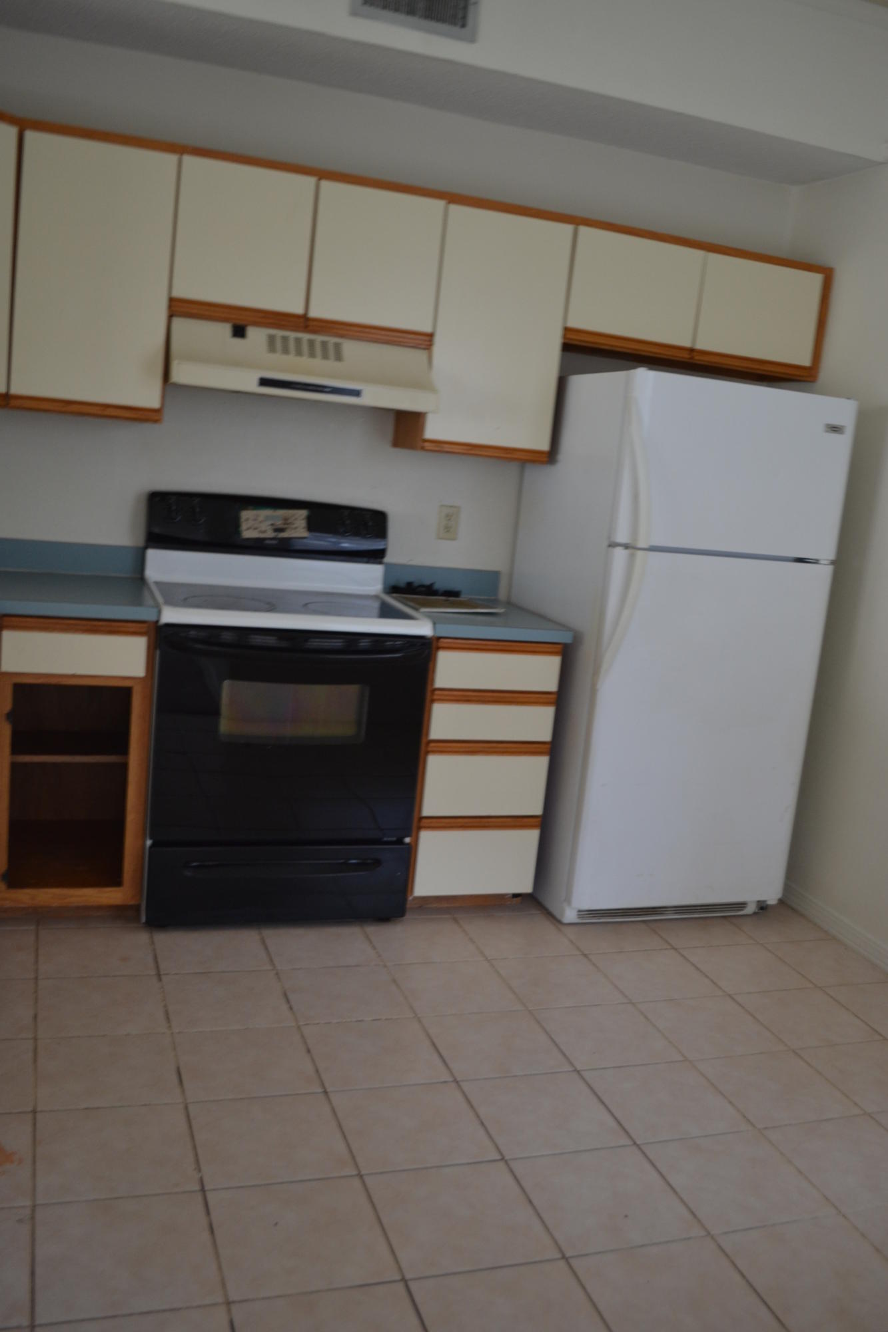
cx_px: 444
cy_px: 666
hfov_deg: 43.6
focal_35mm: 30
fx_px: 1110
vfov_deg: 61.9
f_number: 3.8
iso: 400
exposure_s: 1/60
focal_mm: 20
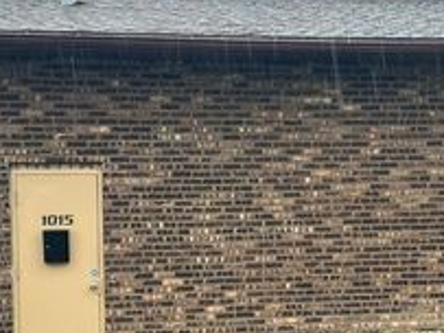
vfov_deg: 22.8
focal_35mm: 64
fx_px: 820
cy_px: 222
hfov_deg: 30.2
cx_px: 260
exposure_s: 1/121
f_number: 1.5
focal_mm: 5.7
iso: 64
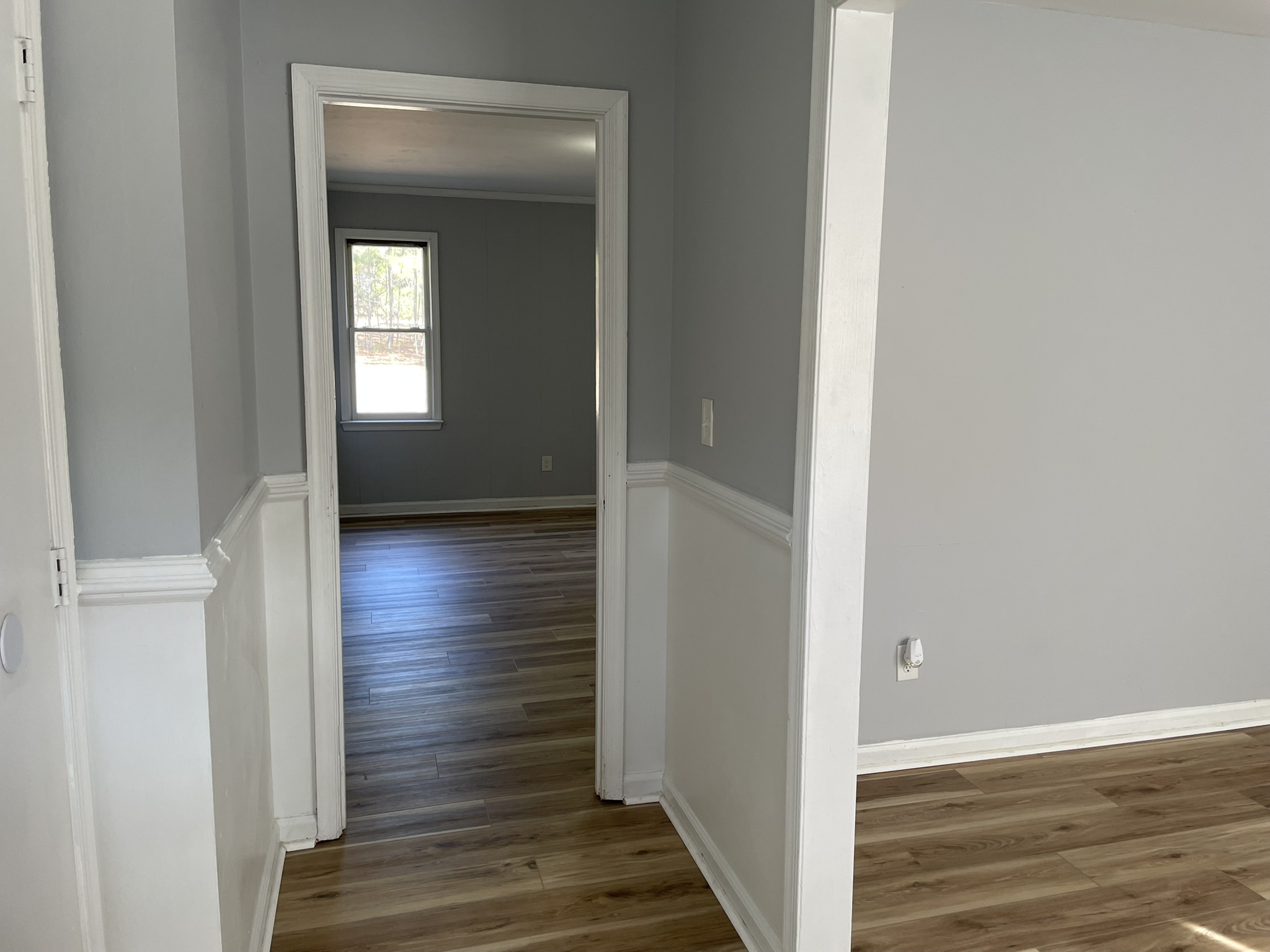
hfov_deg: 67.3
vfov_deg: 53.1
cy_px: 476
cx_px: 635
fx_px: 954
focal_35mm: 26
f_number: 1.6
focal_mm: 4.2
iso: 80
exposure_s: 1/121
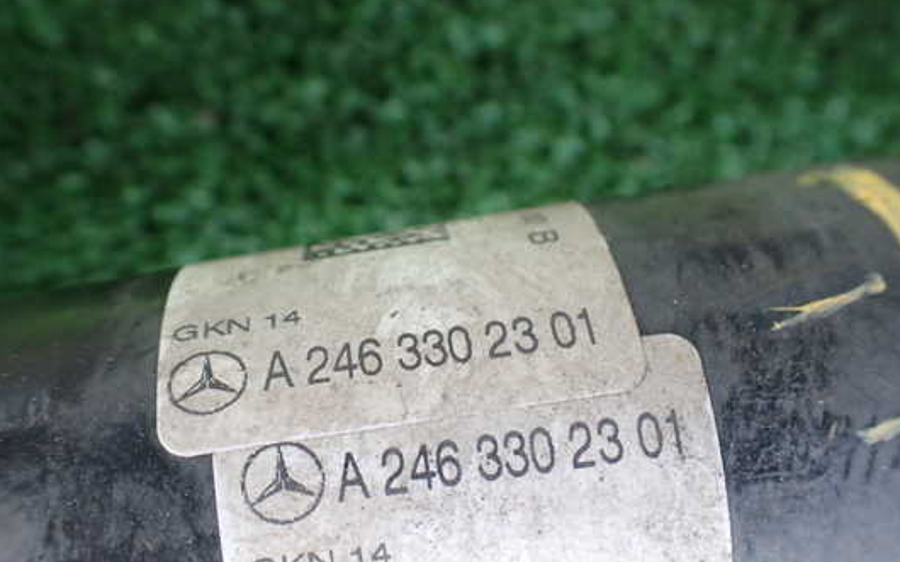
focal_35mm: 36
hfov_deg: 54.0
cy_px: 334
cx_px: 423
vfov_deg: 35.2
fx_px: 883
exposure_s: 1/125
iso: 125
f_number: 2.3
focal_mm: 5.4
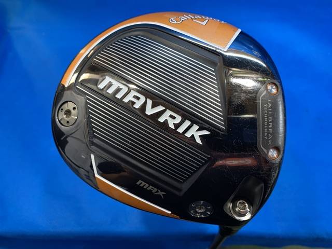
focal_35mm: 26
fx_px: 249
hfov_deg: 67.3
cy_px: 124
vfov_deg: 53.1
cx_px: 166
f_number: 1.8
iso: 100
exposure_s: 1/60
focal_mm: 4.25
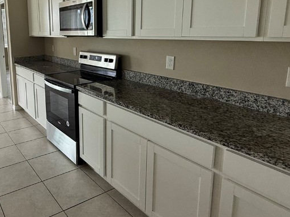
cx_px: 60
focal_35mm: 28
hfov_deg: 58.8
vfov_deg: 48.8
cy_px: 70
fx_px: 235
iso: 160
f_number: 2.2
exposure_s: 1/99
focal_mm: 2.22
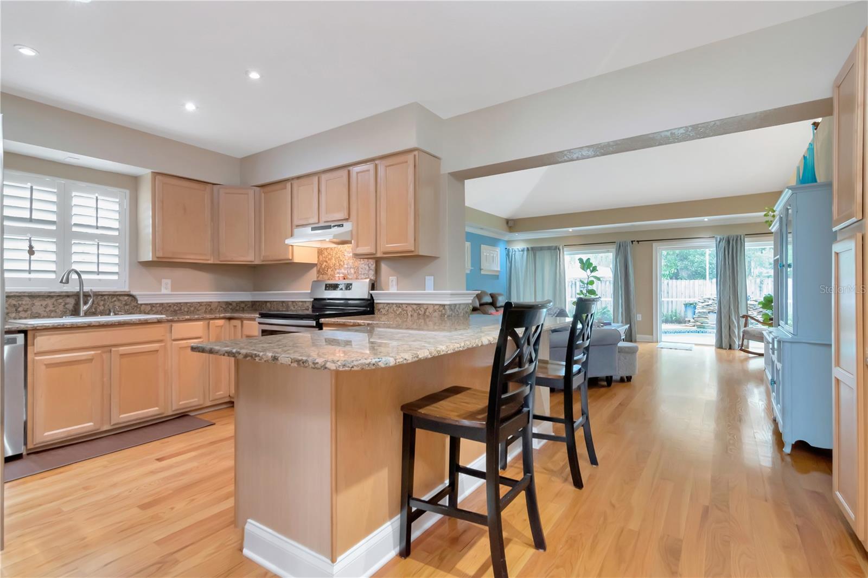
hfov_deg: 95.0
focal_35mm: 16
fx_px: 398
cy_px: 289
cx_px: 434
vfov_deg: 72.0
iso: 800
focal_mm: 11
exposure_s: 1/15
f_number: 9
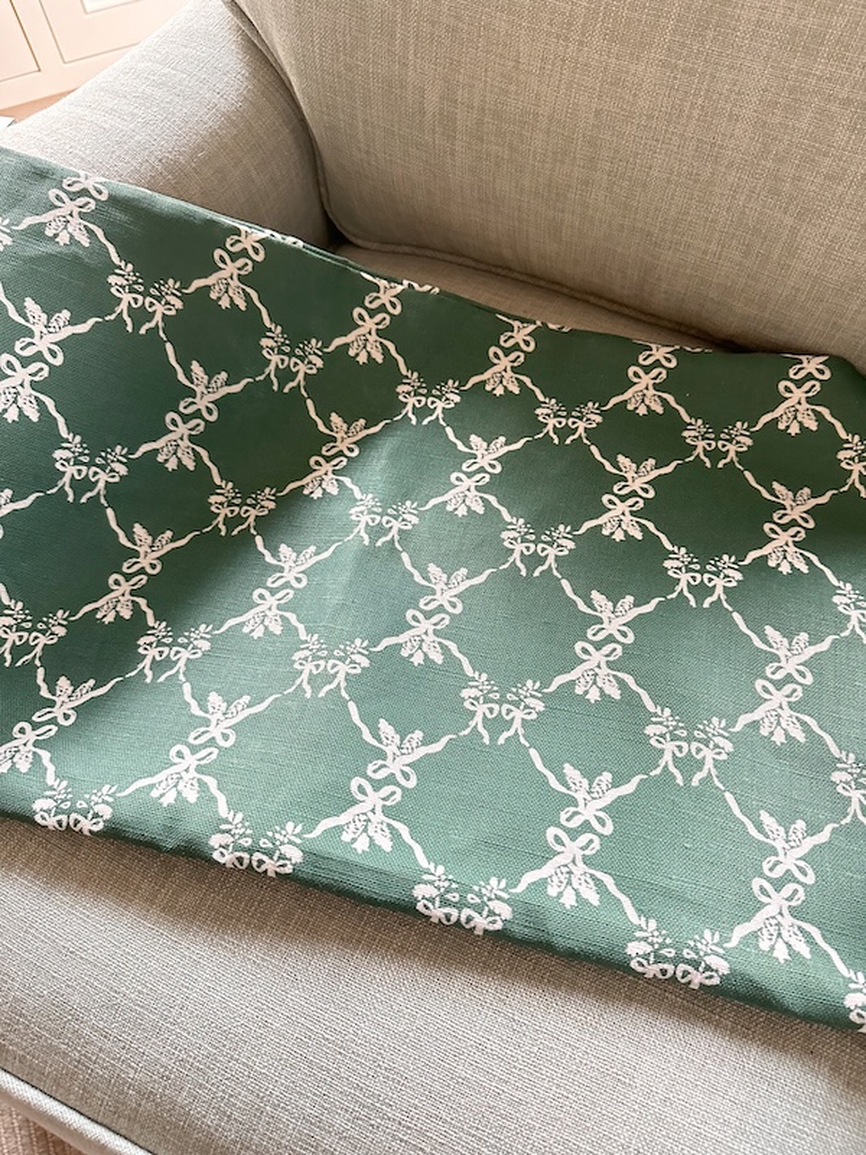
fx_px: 801
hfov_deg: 56.8
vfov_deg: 71.6
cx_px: 433
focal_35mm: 24
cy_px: 578
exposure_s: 1/60
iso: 500
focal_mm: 6.86
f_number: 1.8
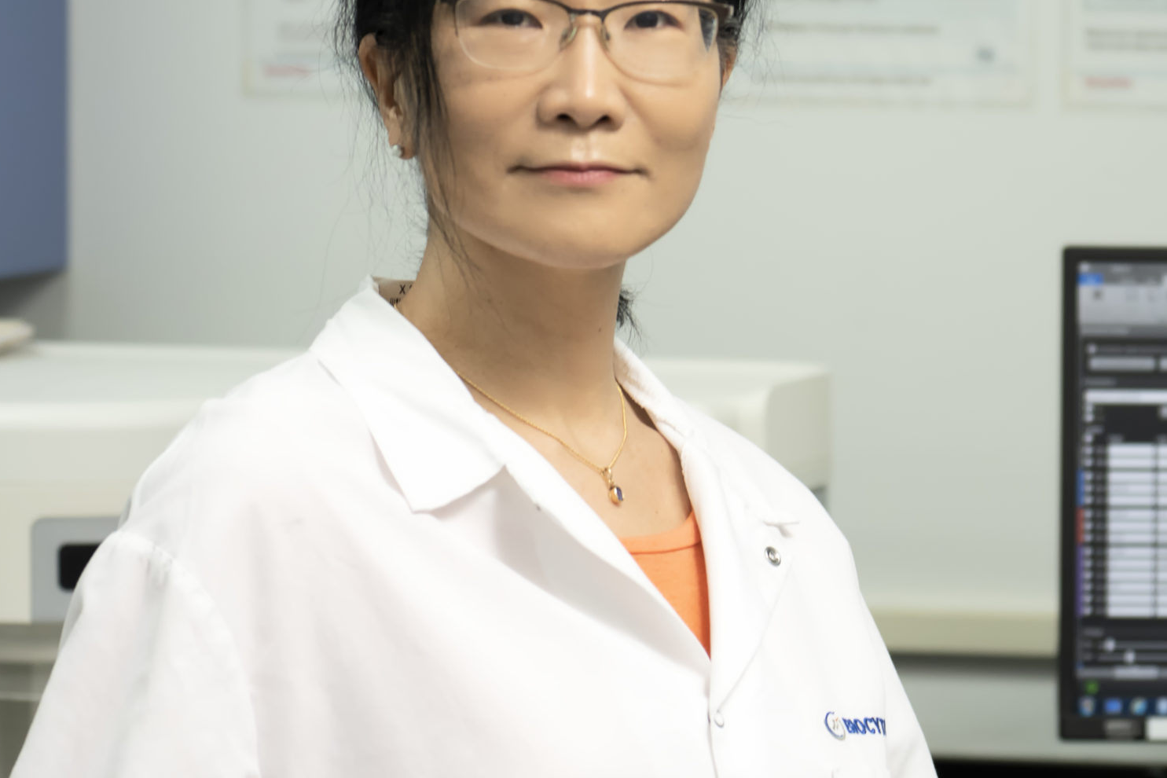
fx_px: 5867
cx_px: 887
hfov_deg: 11.3
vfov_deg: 7.6
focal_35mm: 181
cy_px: 166
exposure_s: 1/250
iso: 640
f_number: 2.8
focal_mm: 70
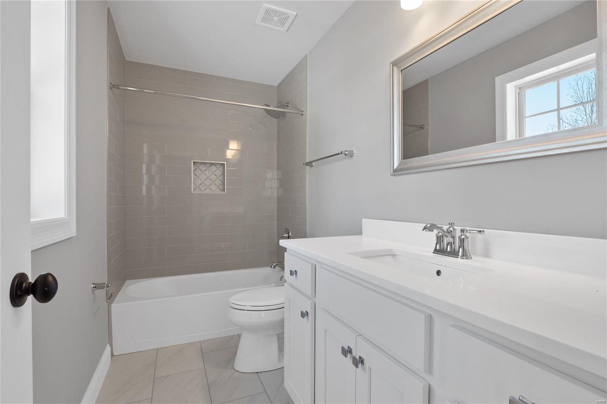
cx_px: 304
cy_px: 202
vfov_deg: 73.7
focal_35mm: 16
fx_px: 270
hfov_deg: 96.7
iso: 400
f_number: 8
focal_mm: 8
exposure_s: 1/13
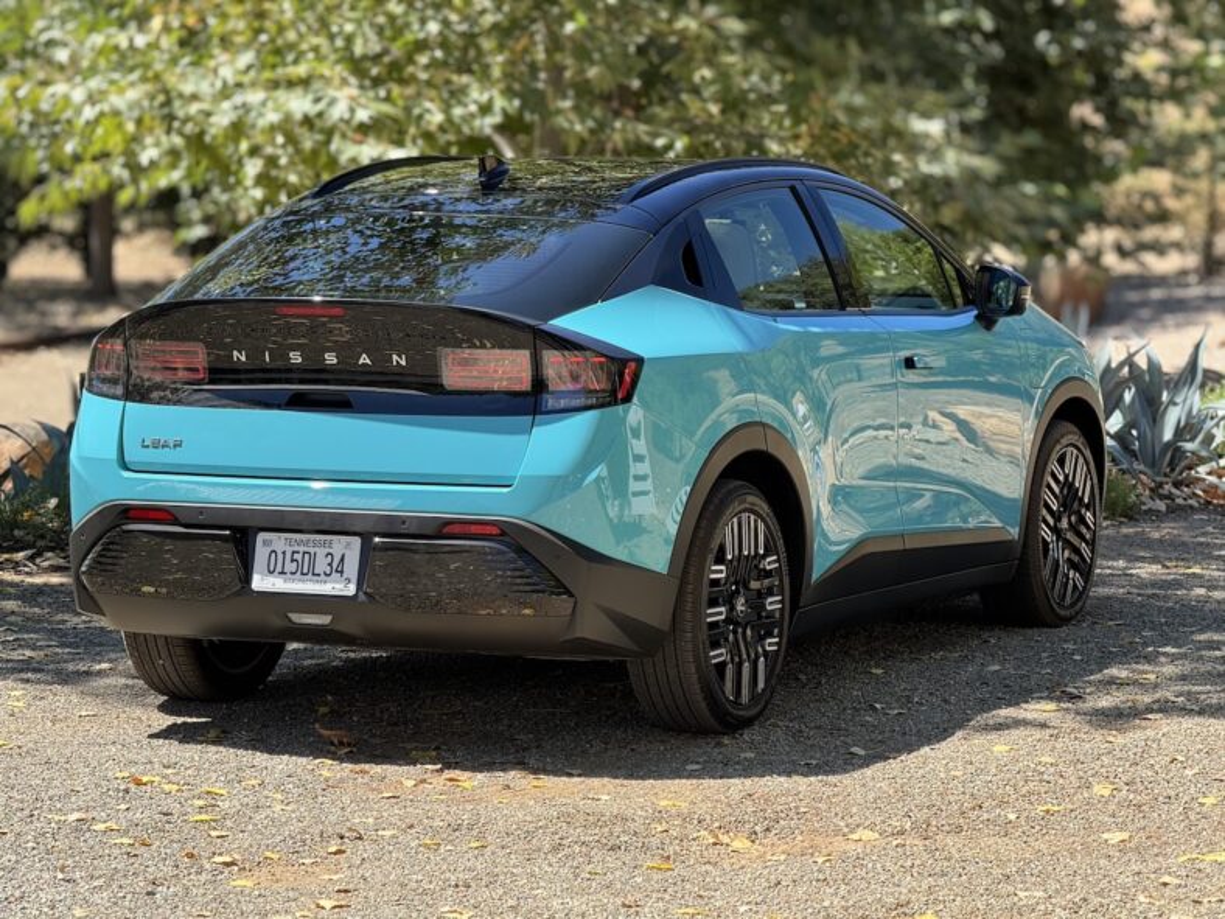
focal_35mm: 120
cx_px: 612
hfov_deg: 16.4
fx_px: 4247
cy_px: 460
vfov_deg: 12.3
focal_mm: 15.66
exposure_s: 1/391
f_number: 2.8
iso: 50
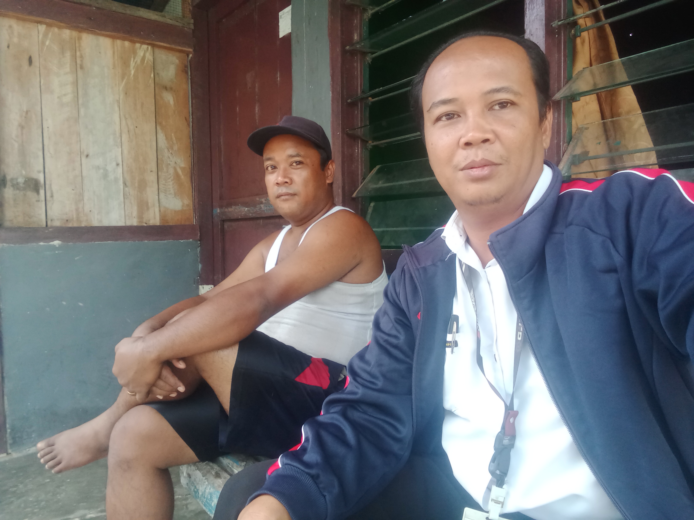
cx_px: 347
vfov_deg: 56.8
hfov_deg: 71.6
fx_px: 481
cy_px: 260
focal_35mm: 24
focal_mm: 2.54
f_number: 2
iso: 185
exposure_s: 1/100
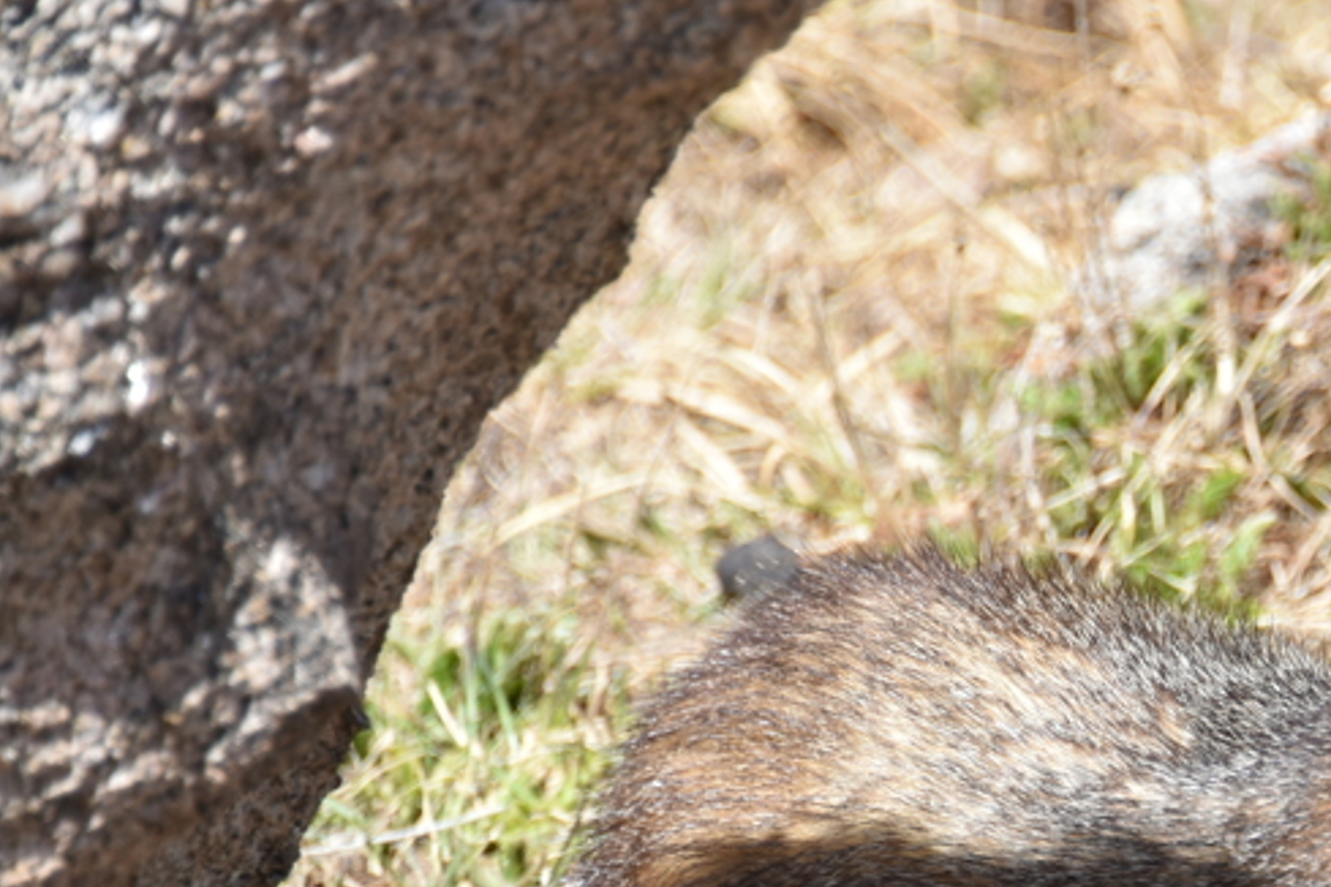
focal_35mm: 786
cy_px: 838
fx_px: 29058
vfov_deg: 1.7
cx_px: 1647
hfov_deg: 2.6
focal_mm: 300
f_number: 5.6
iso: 280
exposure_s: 1/640
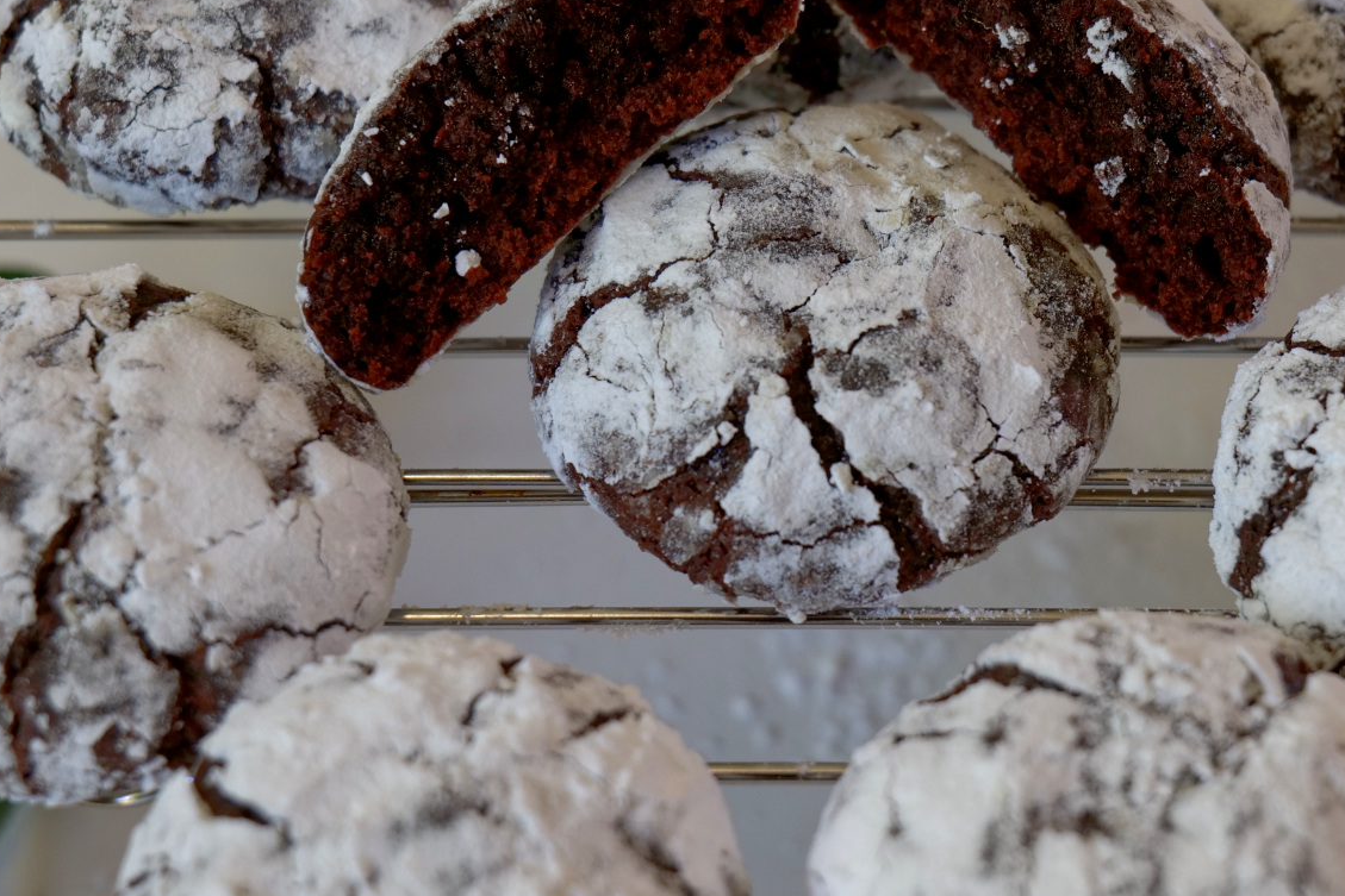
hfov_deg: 20.0
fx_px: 3811
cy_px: 258
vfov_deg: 13.4
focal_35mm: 102
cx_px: 821
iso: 640
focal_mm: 60
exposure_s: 1/80
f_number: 7.1
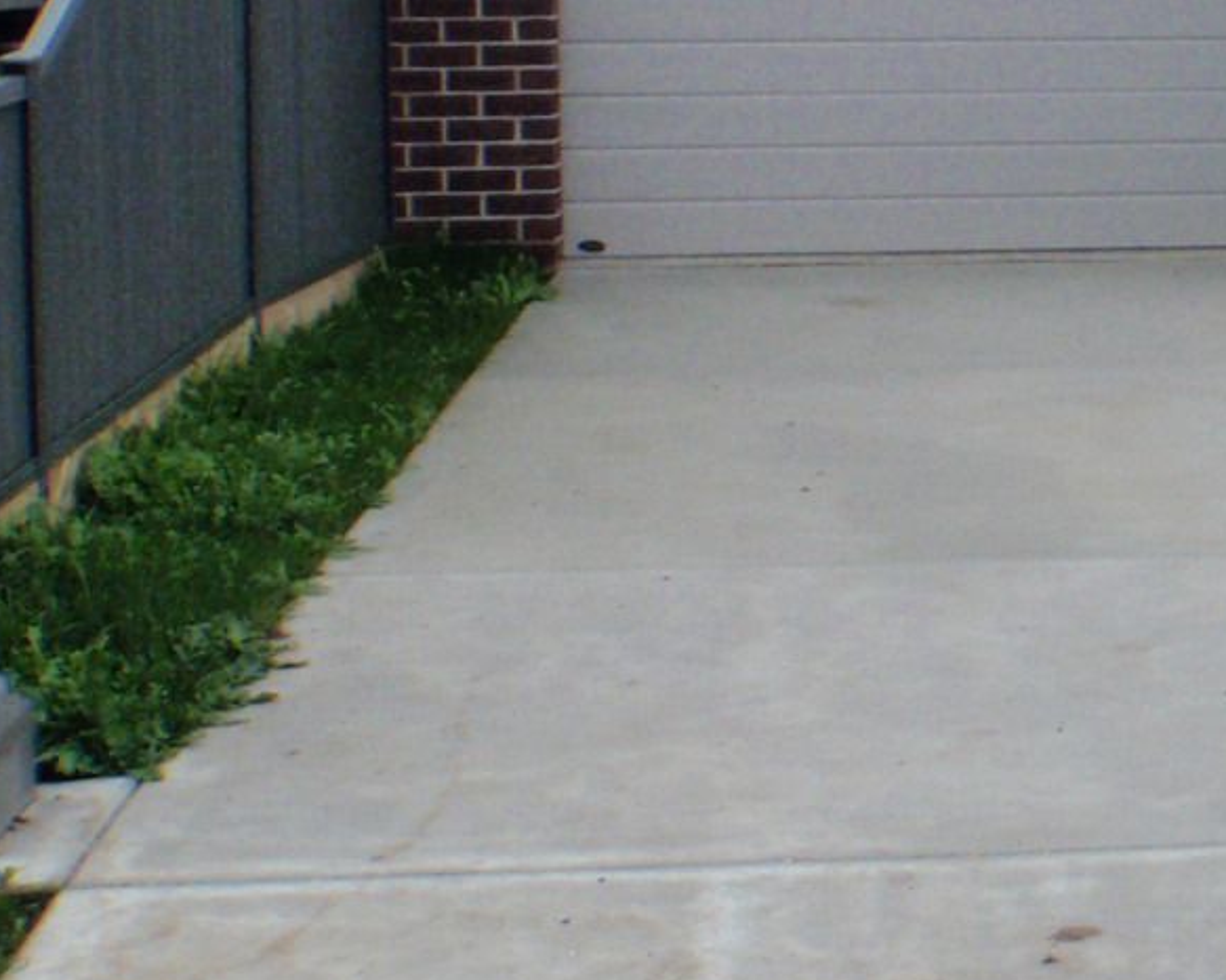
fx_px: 3482
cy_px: 166
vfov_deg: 15.9
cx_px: 1809
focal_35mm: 96
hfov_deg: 17.9
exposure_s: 1/125
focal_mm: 5
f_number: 4
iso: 64
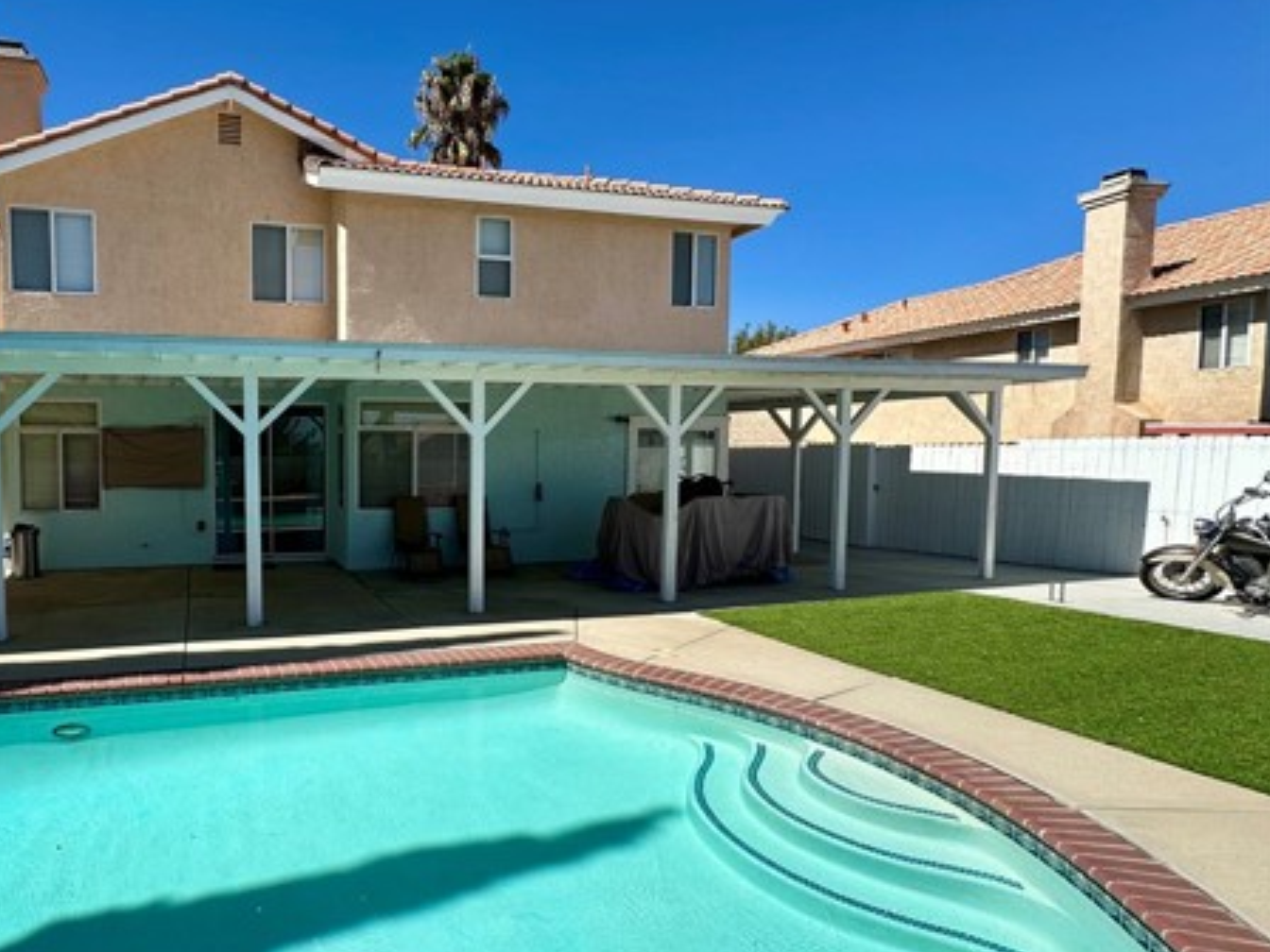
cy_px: 502
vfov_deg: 65.9
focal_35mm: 20
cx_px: 374
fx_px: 734
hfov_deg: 77.7
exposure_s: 1/2212
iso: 50
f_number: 2.2
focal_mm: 2.22
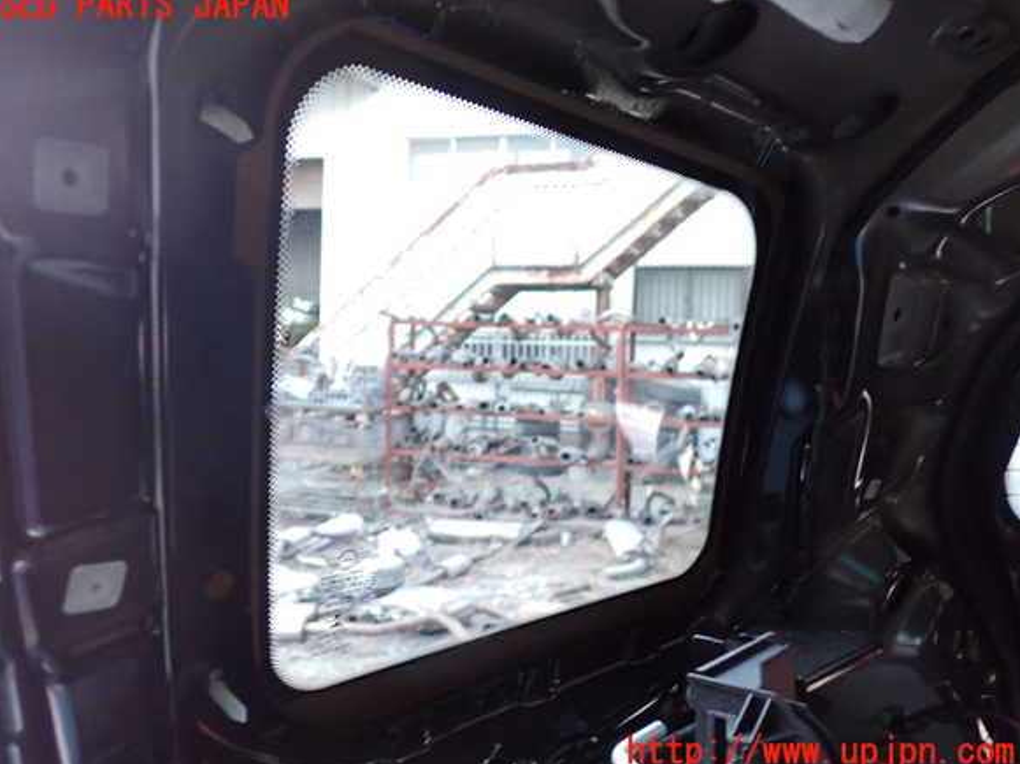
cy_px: 379
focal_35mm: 31
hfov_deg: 58.4
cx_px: 497
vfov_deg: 45.4
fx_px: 913
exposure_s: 1/20
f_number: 2.3
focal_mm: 5.4
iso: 800
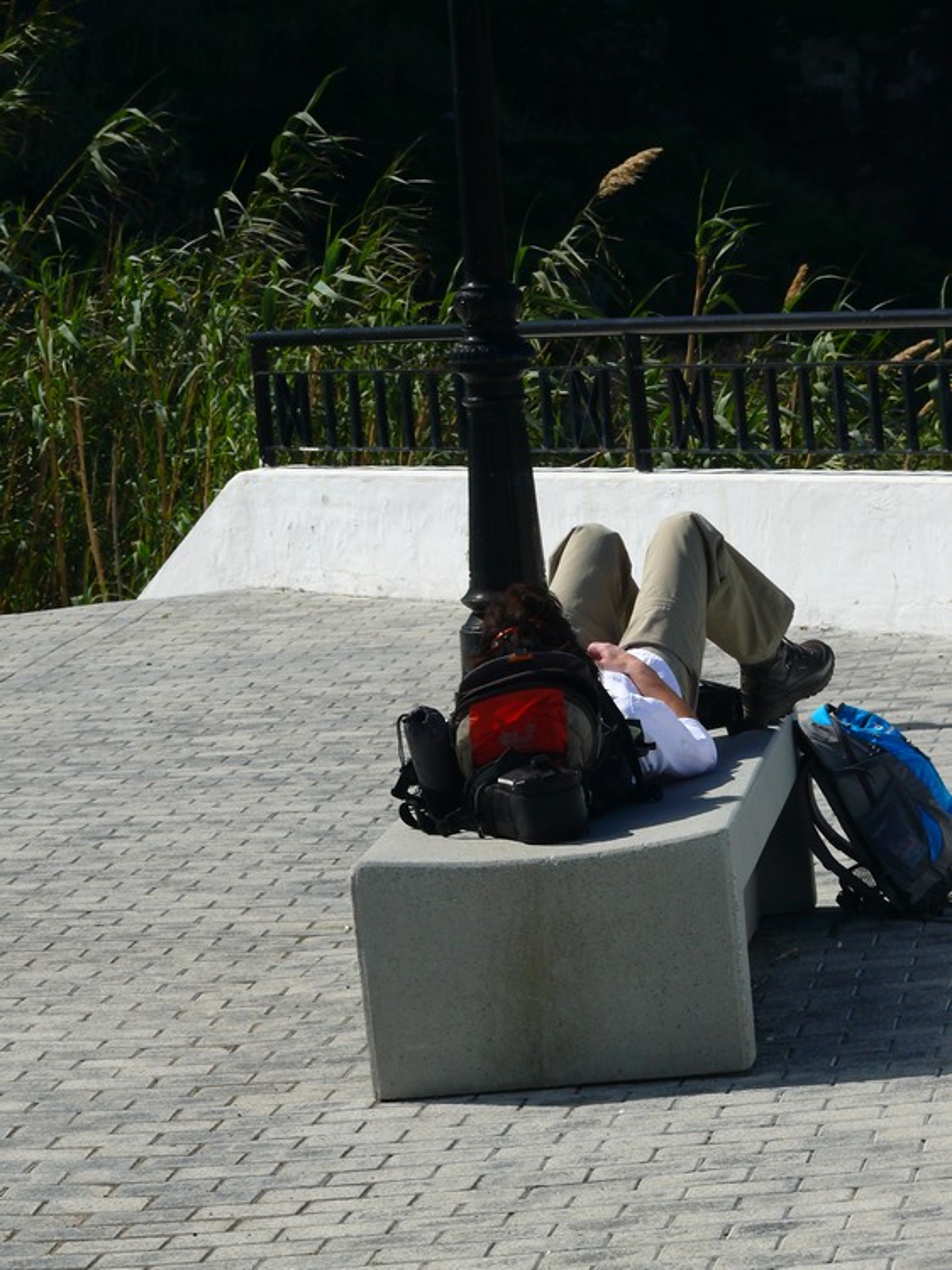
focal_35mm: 167
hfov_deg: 8.9
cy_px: 635
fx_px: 6127
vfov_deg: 11.8
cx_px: 476
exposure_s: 1/250
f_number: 5.6
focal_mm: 35.2
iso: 100
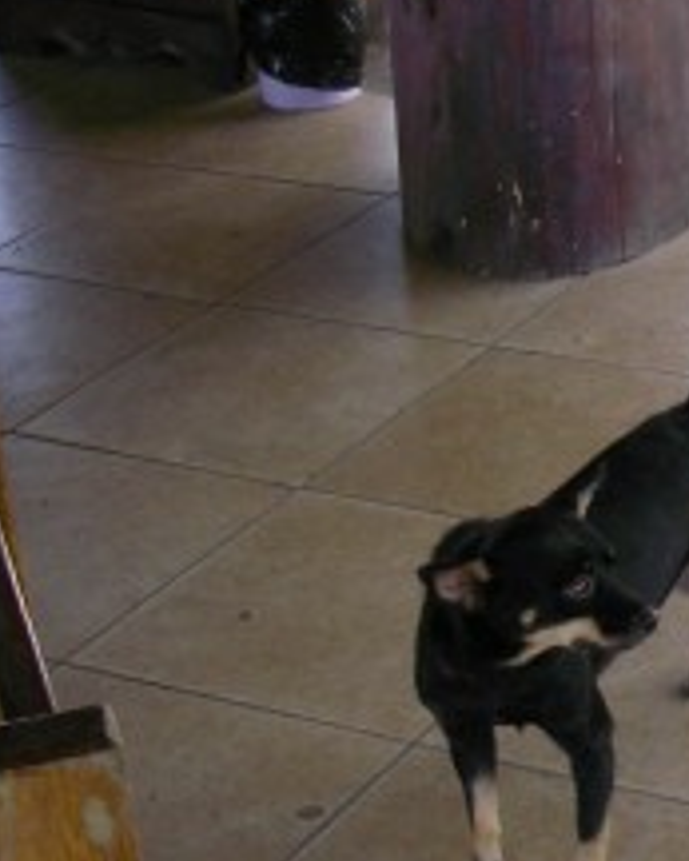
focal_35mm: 103
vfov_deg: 18.6
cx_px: 1083
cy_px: 454
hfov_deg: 13.9
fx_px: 2624
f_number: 3.3
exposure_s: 1/50
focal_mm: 6.3
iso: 100
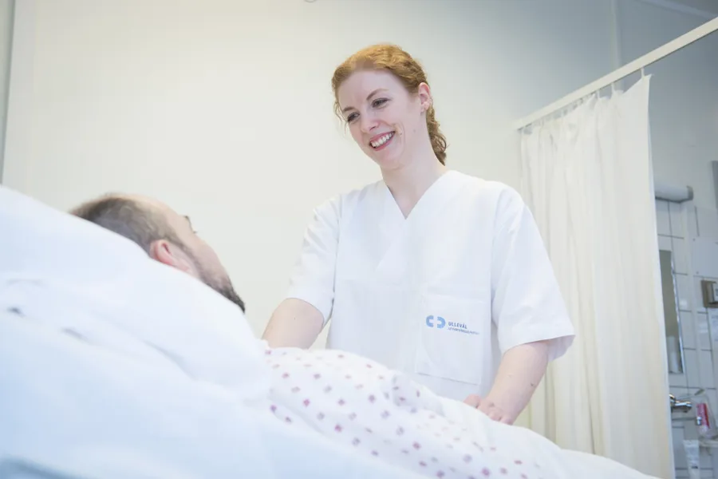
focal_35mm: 48
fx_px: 957
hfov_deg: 41.1
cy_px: 240
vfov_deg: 28.1
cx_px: 359
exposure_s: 1/160
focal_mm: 48
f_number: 5
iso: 1000
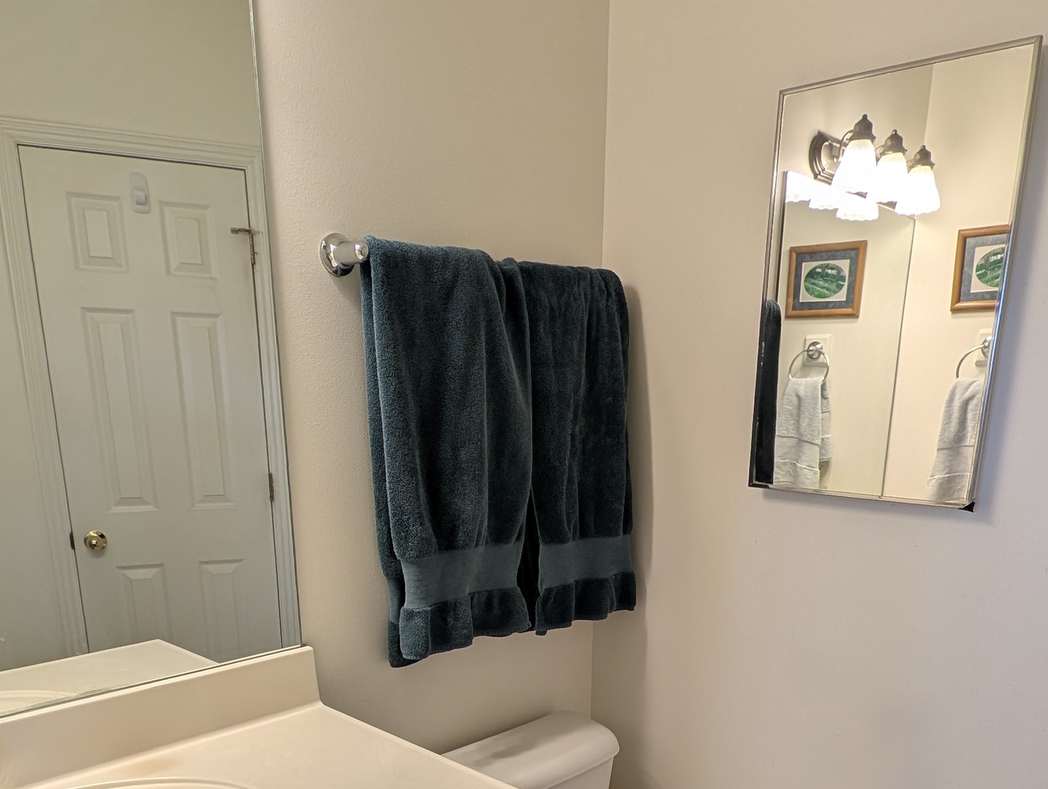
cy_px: 645
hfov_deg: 65.2
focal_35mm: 27
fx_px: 819
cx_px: 564
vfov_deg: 48.2
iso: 32
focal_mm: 2.23
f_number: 1.95
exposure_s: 1/60
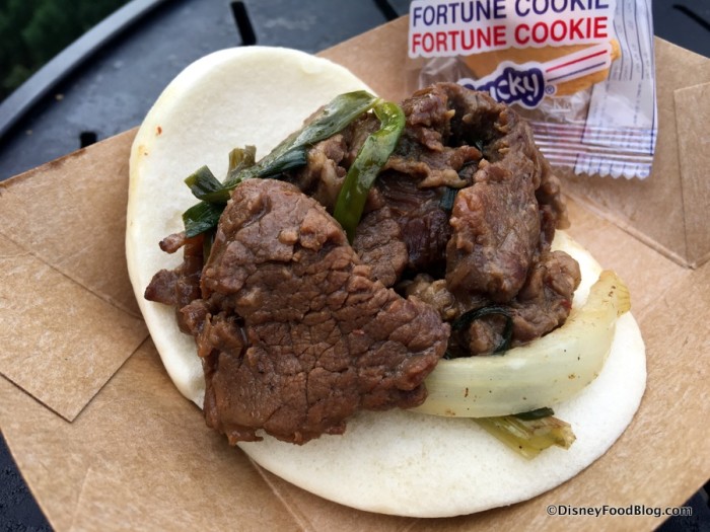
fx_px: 595
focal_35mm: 29
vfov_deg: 48.2
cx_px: 355
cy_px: 266
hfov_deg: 61.7
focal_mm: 4.15
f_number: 2.2
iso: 25
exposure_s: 1/145
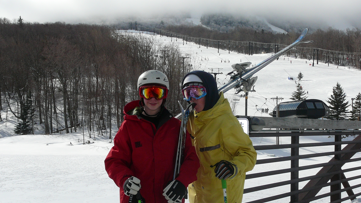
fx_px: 660
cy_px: 135
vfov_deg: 17.4
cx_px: 191
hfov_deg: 30.6
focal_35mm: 69
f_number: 5.6
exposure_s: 1/640
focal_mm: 8.7
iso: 80
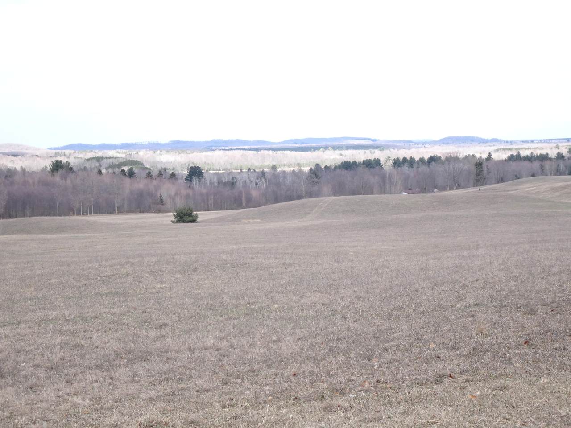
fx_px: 957
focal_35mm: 58
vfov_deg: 25.2
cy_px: 214
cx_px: 286
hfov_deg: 33.2
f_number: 4.5
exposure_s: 1/160
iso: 80
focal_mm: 9.87
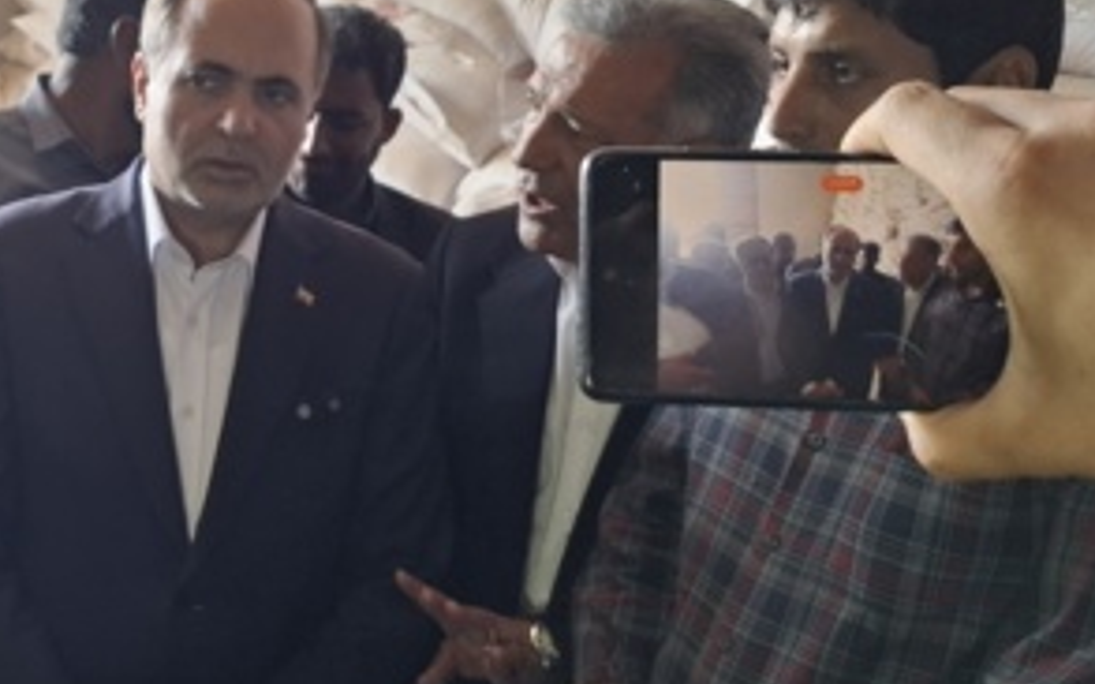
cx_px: 163
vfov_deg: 25.2
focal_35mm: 51
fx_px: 1522
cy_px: 209
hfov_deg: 37.6
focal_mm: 5.54
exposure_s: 1/100
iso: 100
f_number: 1.8
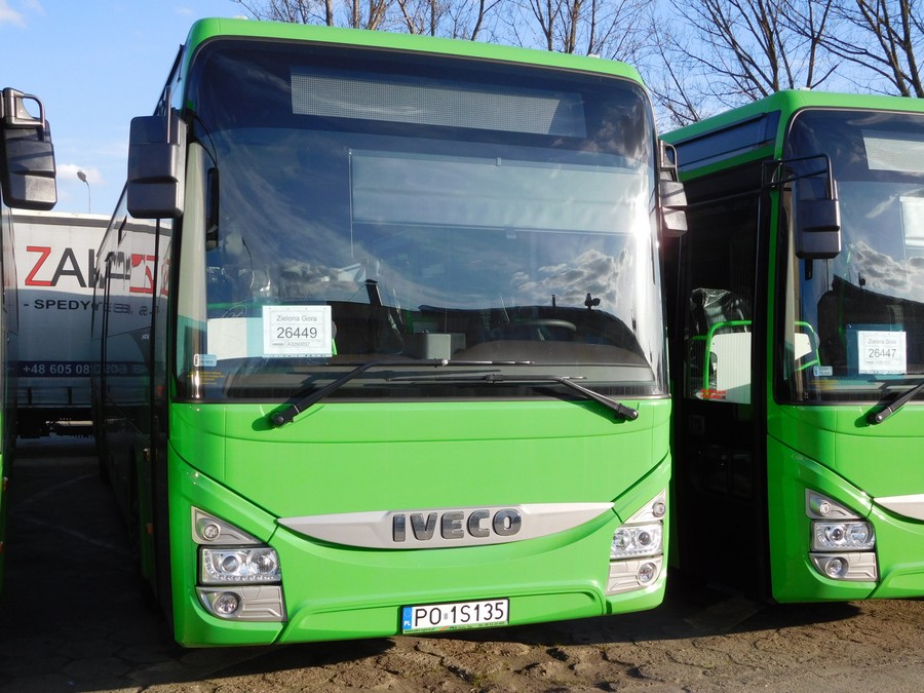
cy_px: 346
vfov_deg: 36.0
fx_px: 1068
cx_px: 462
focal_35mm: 40
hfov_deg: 46.8
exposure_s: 1/500
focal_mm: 7.1
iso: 125
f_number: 3.9
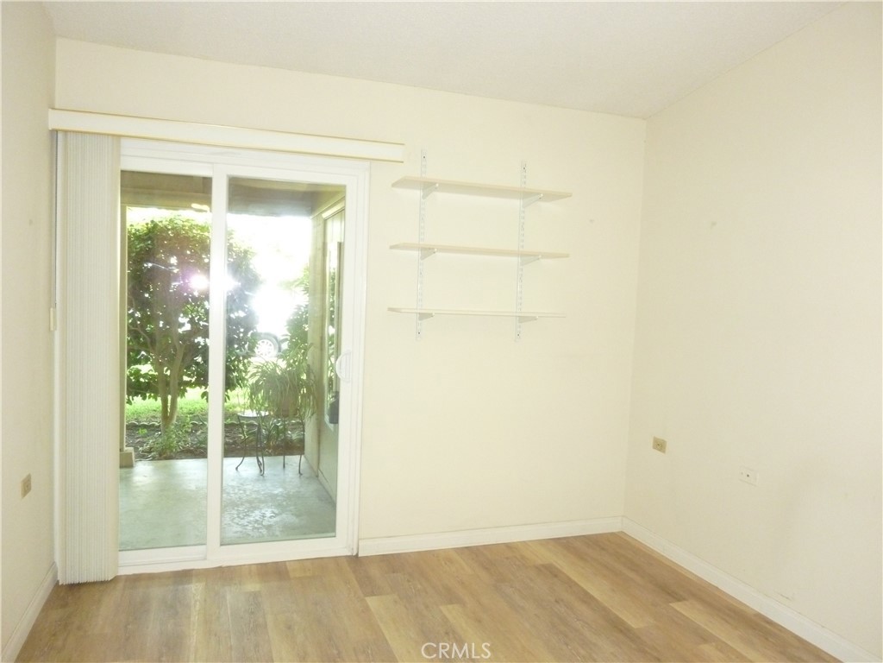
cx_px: 442
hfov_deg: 69.4
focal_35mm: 25
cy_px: 332
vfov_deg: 54.9
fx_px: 638
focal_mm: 4.5
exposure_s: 1/30
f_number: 3.3
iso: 500
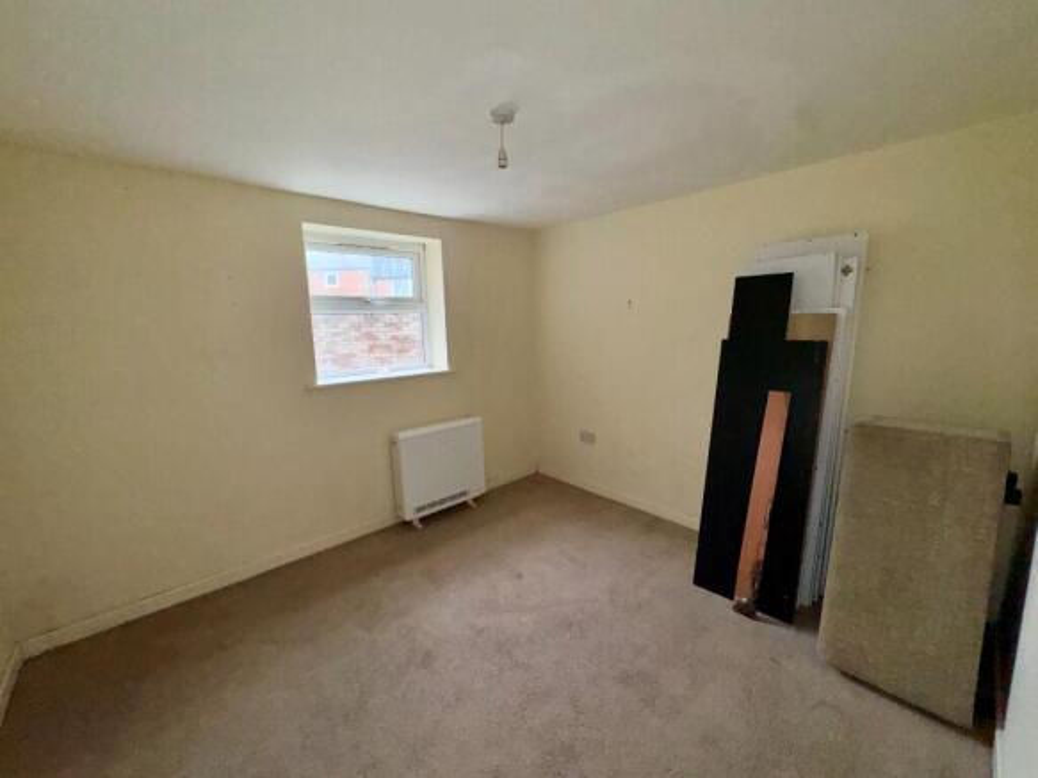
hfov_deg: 102.1
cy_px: 389
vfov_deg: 85.7
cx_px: 519
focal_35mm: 14
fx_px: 420
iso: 80
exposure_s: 1/122
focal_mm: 2.22
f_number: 2.2
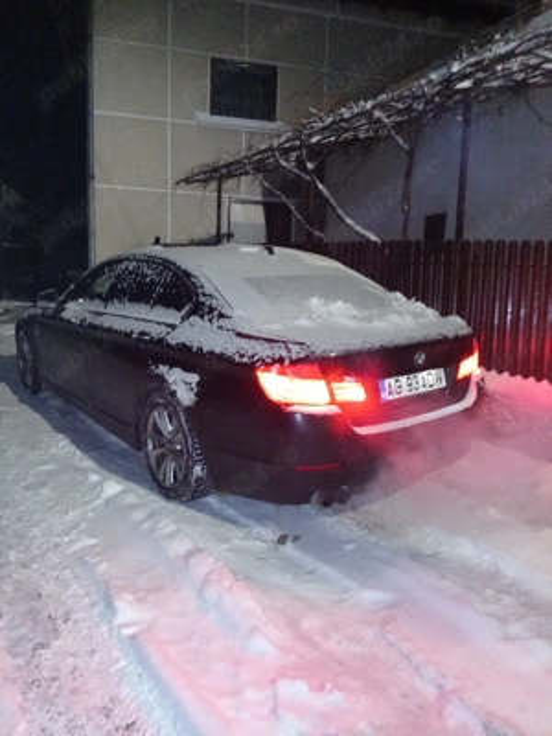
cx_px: 276
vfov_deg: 67.3
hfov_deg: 53.1
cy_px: 368
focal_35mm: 26
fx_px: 553
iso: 1598
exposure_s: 1/16.7
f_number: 1.8
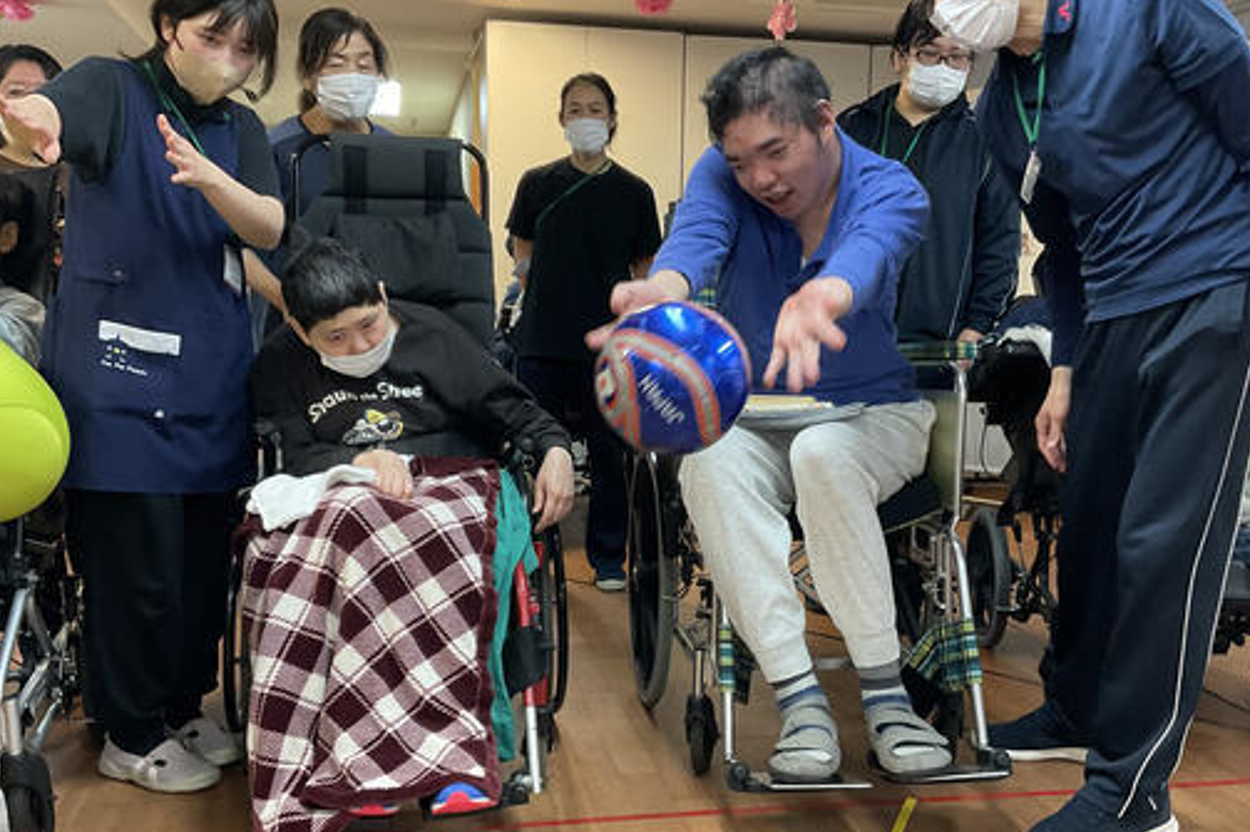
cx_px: 651
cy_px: 454
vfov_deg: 36.8
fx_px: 1250
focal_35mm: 36
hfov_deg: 53.1
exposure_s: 1/60
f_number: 1.8
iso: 80
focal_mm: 3
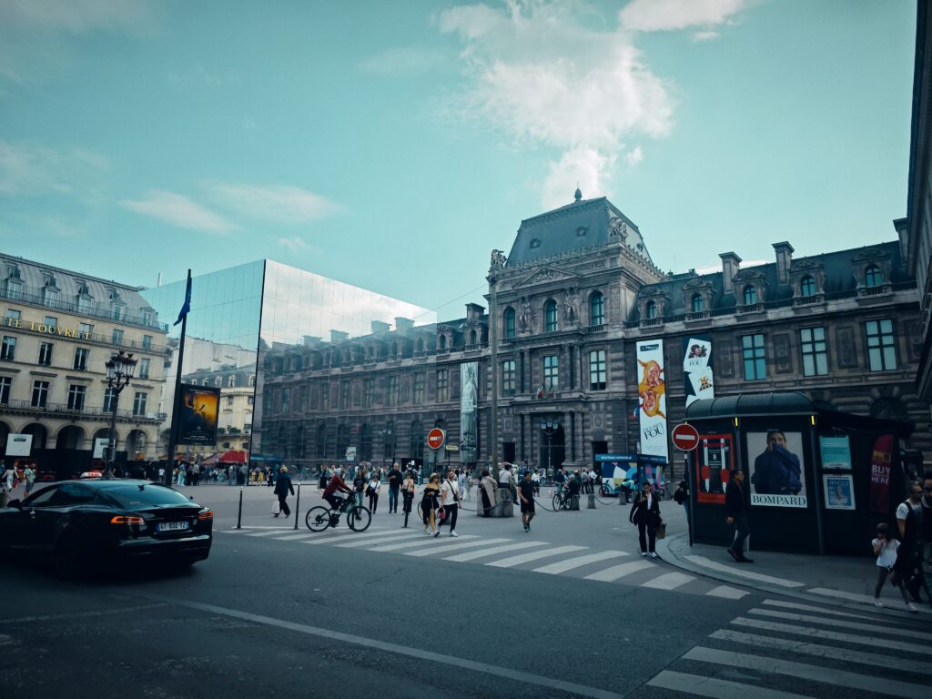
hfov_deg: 73.9
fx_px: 619
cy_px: 350
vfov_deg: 58.9
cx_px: 466
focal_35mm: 23
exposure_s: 1/2281
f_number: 2
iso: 50
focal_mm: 8.72
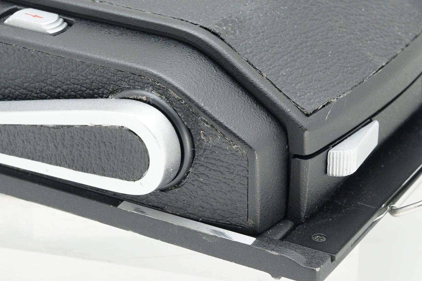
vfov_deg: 12.2
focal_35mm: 112
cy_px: 146
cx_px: 212
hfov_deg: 18.3
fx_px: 1313
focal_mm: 70
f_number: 16
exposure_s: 1/15
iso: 800
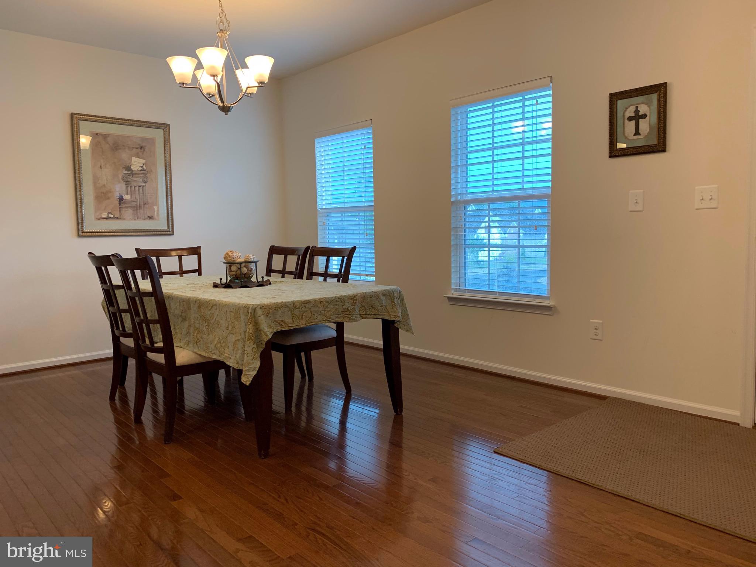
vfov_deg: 53.1
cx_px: 378
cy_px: 284
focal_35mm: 26
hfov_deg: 67.3
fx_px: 568
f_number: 1.8
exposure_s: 1/60
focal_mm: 4.25
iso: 100
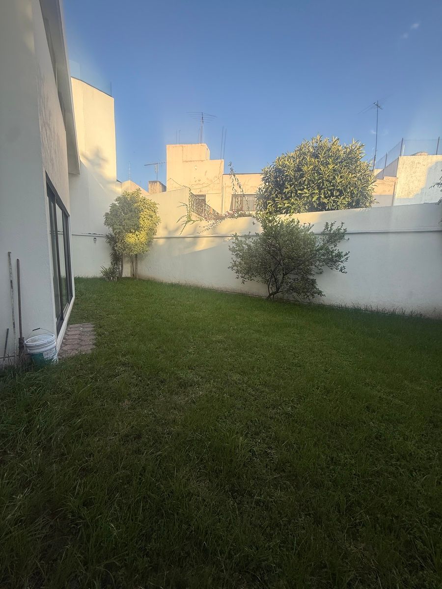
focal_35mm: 14
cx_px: 221
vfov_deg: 102.1
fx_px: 238
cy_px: 294
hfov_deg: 85.7
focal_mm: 2.22
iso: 50
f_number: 2.2
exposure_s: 1/535
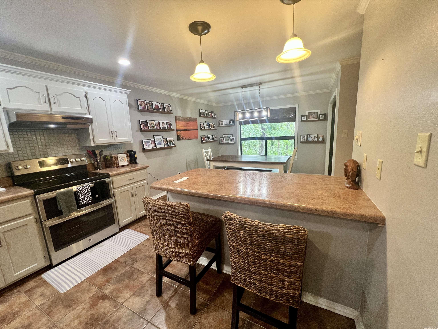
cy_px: 164
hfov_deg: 106.2
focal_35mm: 13
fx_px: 164
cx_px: 219
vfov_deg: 89.9
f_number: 1.8
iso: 200
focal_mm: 1.57
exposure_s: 1/60
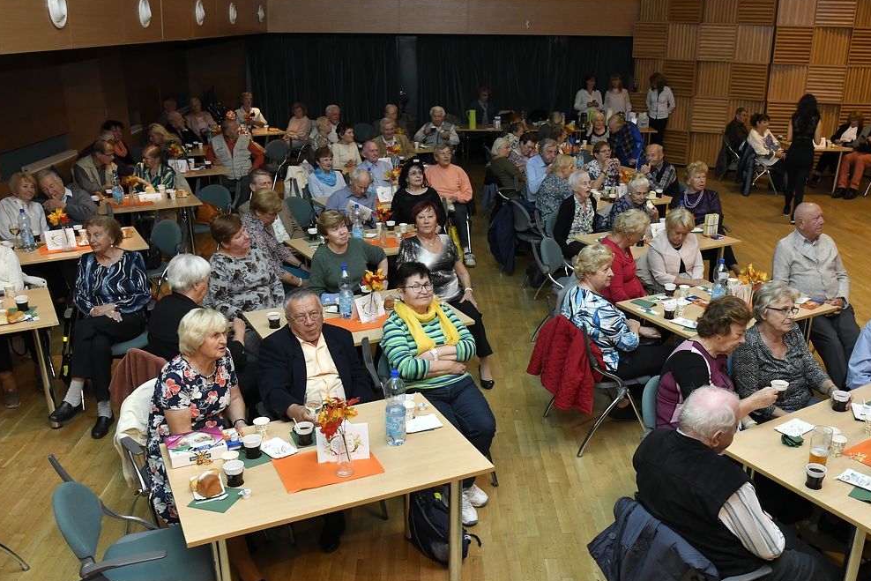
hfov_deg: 54.7
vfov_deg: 38.1
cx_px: 506
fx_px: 837
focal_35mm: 35
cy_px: 346
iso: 1600
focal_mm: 19
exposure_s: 1/160
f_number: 6.3
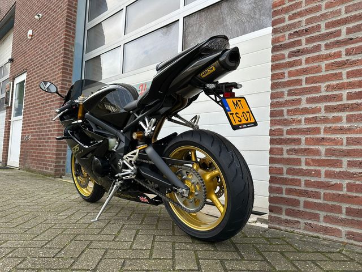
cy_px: 136
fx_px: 251
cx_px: 181
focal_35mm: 24
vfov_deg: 56.8
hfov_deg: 71.6
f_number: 1.78
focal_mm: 6.86
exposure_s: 1/594
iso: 80
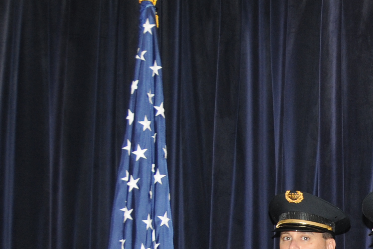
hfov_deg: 15.9
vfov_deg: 11.5
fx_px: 1192
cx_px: 608
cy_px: 365
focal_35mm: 115
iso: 250
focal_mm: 20
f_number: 3.5
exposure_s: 1/60
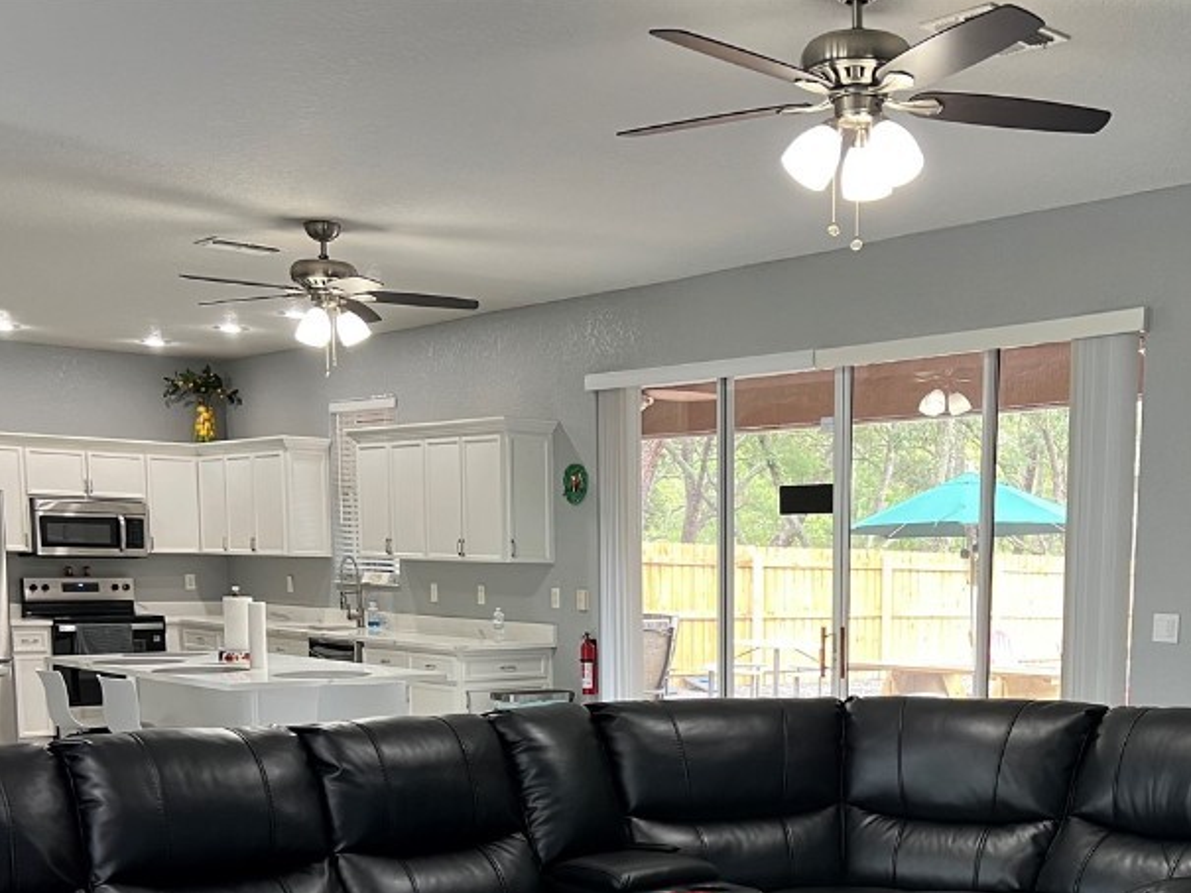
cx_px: 835
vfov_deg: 31.8
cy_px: 749
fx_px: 1514
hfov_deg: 42.1
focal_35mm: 44
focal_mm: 5.7
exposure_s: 1/60
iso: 160
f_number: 1.5
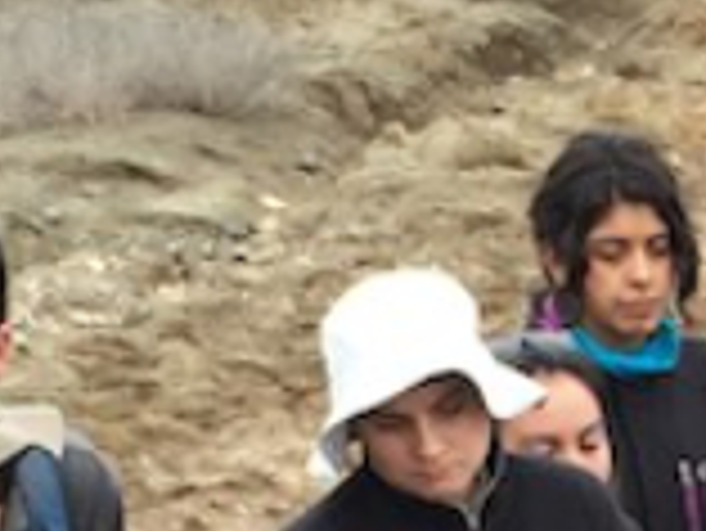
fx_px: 4531
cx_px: 980
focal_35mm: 222
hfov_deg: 8.7
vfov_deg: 6.4
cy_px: 1246
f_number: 2.2
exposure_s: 1/255
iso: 32
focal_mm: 4.2
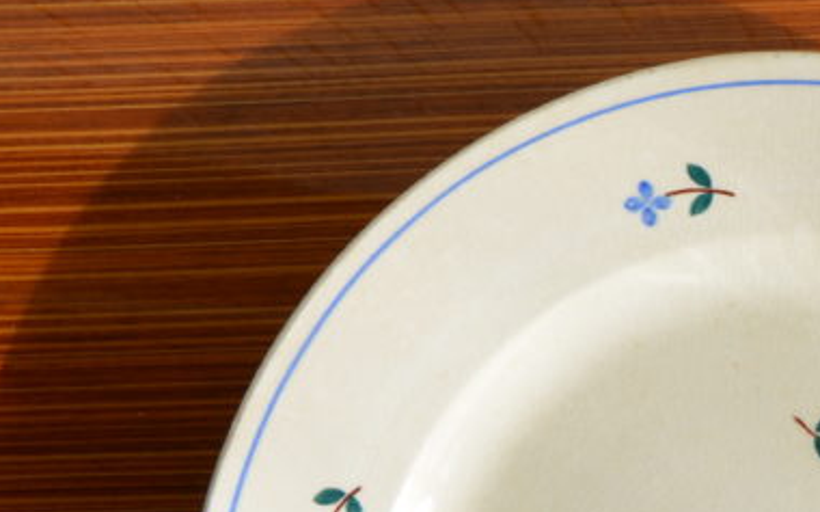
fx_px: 1929
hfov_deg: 21.9
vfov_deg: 14.6
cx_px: 1036
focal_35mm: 86
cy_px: 635
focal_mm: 21
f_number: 8
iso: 100
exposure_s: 1/100
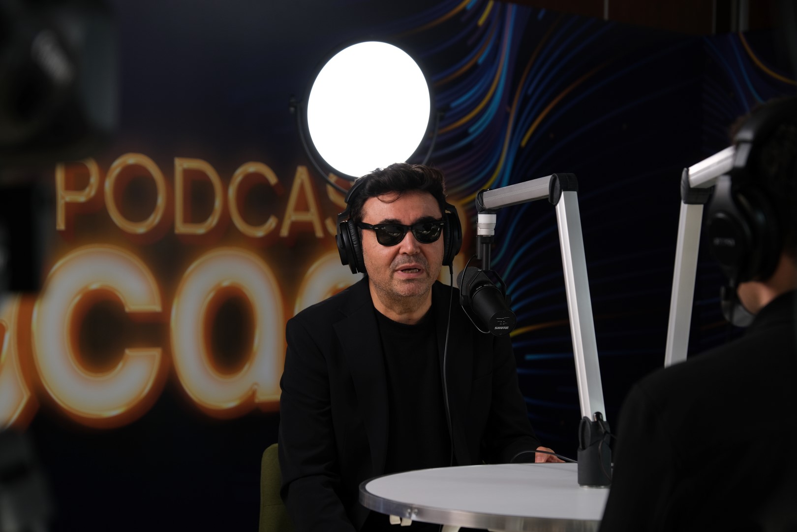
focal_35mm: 80
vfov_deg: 17.1
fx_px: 1771
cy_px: 266
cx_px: 398
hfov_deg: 25.4
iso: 400
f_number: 4
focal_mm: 53.3
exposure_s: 1/250
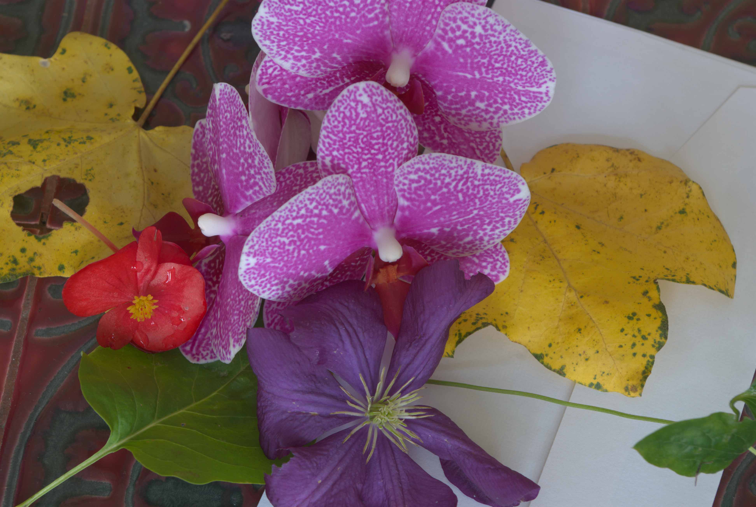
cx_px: 378
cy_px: 254
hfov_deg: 24.6
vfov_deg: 16.6
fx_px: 1736
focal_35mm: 82
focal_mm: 55
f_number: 11
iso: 100
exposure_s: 5
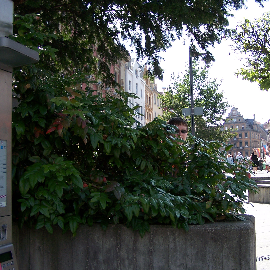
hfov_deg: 37.5
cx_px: 156
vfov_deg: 37.6
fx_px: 397
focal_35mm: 45
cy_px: 135
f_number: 2.8
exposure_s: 1/500
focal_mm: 6.3
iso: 80
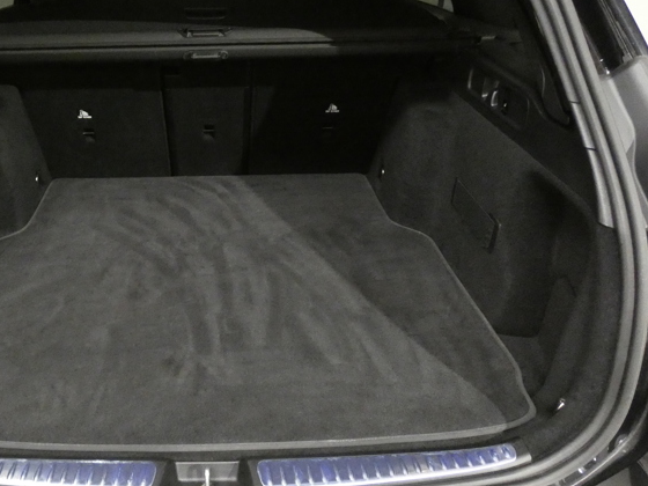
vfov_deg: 46.8
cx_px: 211
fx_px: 562
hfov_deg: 58.5
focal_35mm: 30
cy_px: 258
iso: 1600
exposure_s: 1/30
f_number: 2.8
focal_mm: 3.7
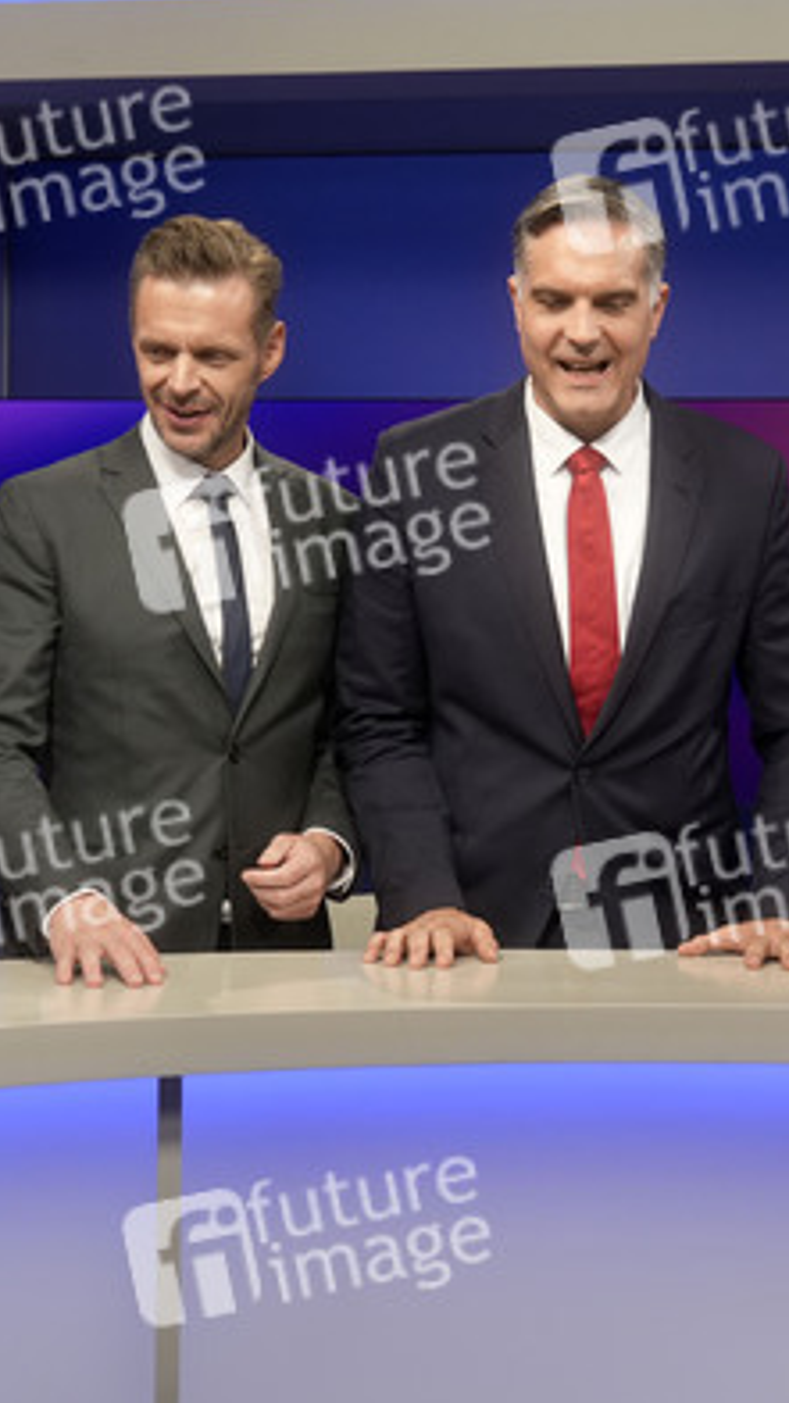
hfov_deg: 24.9
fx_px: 1786
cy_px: 707
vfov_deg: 42.9
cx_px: 411
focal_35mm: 48
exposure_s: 1/125
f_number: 2.8
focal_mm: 30
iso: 640
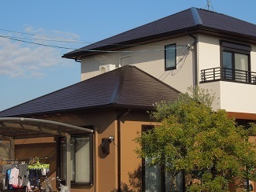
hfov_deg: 23.5
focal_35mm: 83
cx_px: 166
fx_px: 614
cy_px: 100
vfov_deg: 17.8
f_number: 4.2
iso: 100
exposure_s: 1/1000
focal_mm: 9.8
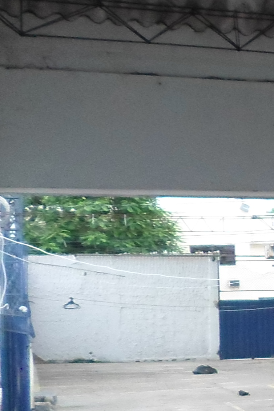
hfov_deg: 10.3
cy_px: 284
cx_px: 754
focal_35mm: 106
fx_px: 1209
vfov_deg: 19.2
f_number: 2.5
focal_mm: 4.5
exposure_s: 1/90
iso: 80
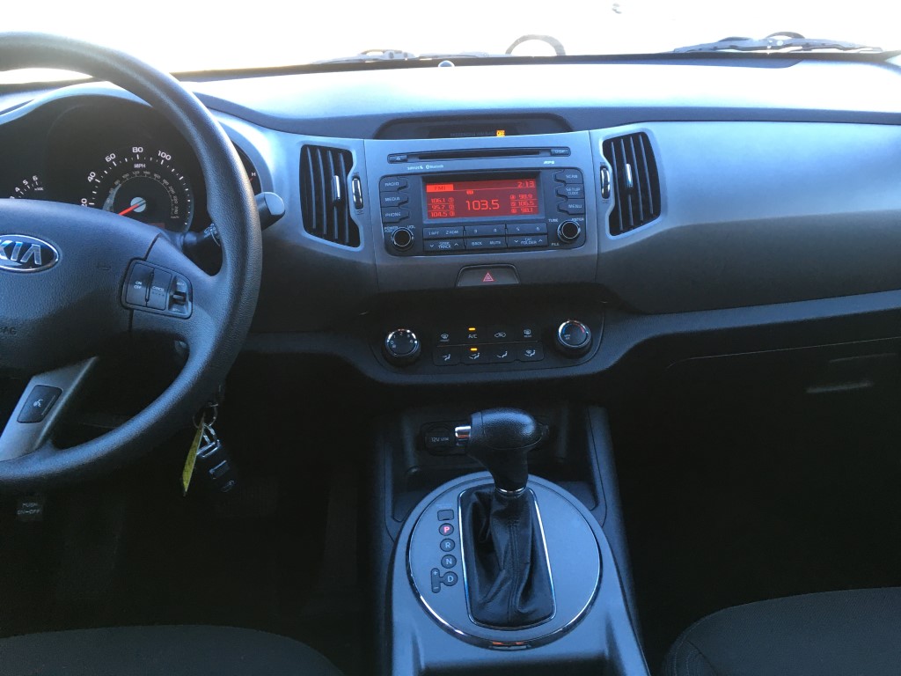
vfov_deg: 48.2
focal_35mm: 29
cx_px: 450
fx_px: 755
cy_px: 338
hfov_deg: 61.7
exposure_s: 1/30
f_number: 2.2
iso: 32
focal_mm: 4.15
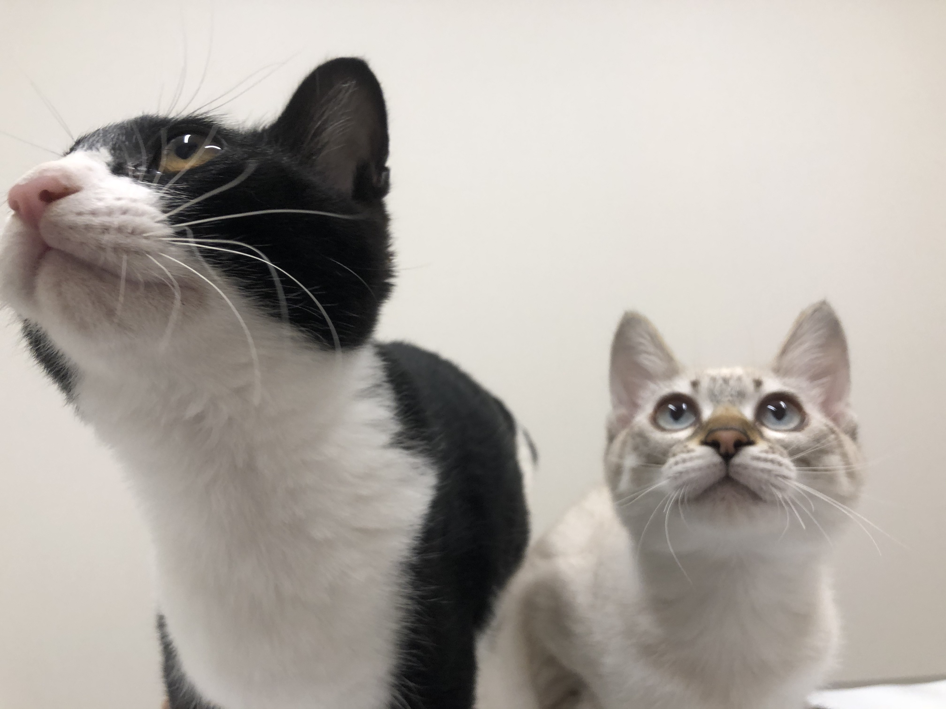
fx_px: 765
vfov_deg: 49.7
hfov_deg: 63.4
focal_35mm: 28
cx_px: 473
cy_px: 354
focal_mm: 3.99
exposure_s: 1/120
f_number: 1.8
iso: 100
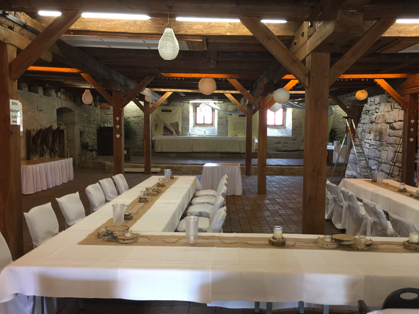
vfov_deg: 48.2
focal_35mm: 29
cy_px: 157
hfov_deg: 61.7
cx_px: 210
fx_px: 351
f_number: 2.2
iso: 80
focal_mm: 4.15
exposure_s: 1/17
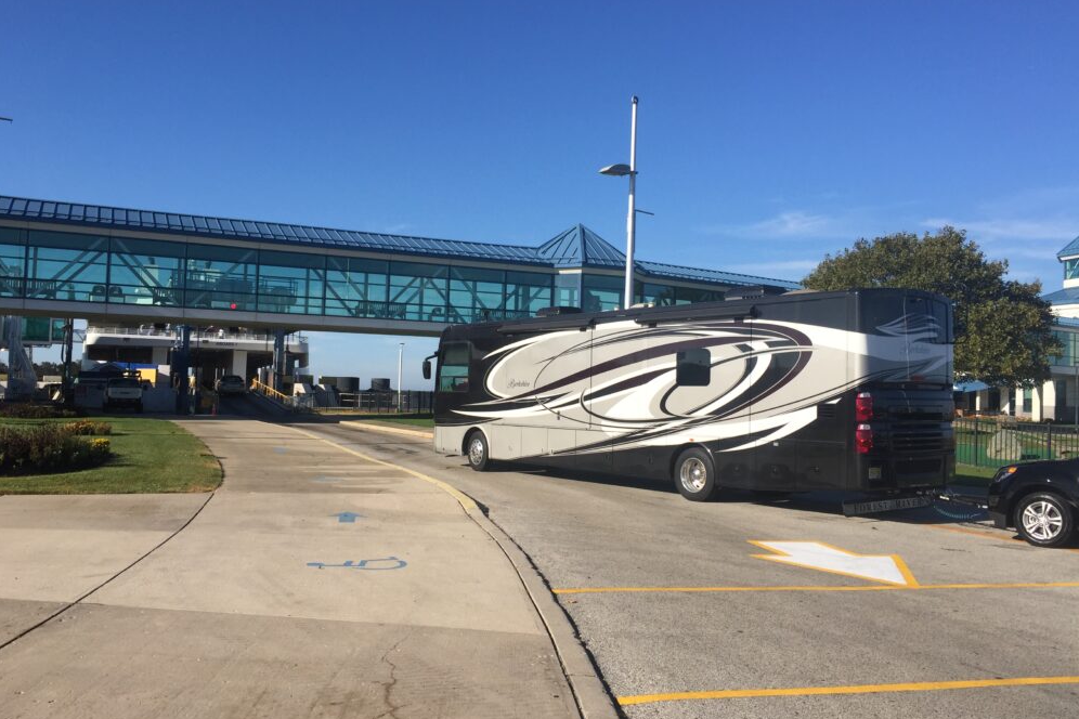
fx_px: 929
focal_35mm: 31
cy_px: 352
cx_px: 533
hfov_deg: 60.3
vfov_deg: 42.3
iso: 32
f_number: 2.2
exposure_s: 1/2326
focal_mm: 4.15
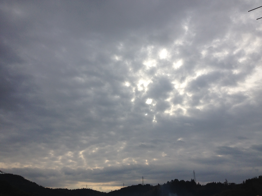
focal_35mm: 35
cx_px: 131
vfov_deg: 40.7
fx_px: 265
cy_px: 98
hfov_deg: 52.6
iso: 64
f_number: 2.4
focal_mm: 4.28
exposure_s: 1/3067
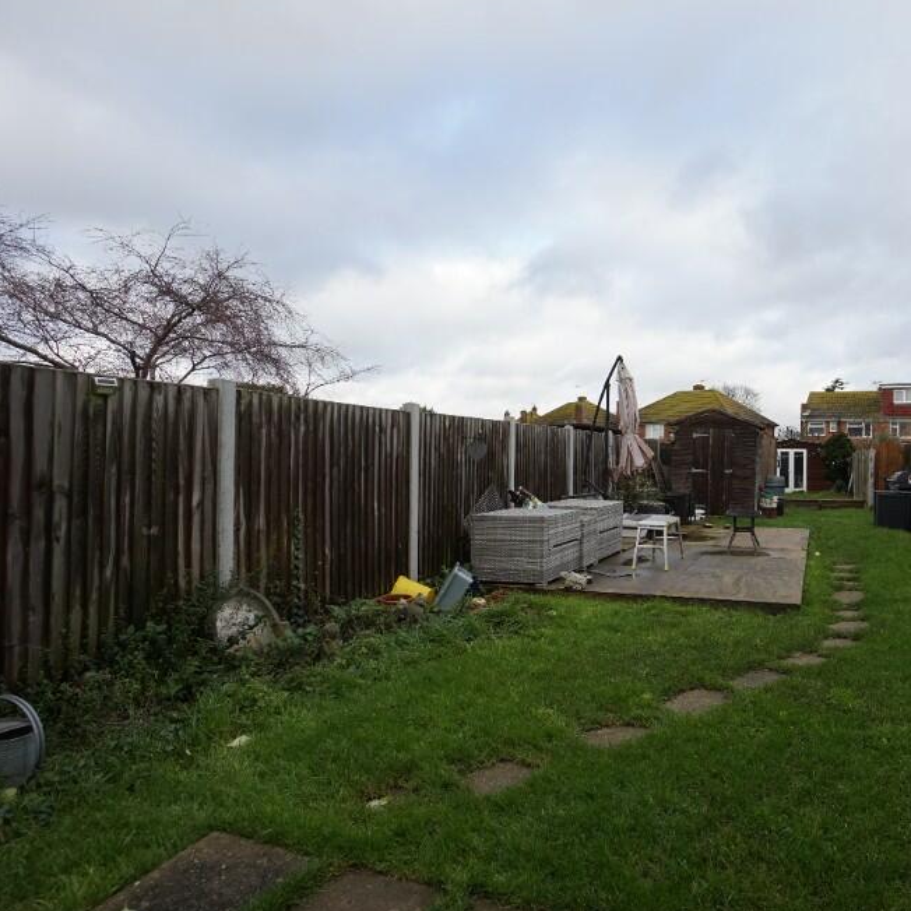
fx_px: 595
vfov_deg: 74.8
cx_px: 665
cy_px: 465
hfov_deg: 70.6
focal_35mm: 20
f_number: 6.3
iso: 100
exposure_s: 1/80
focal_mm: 10
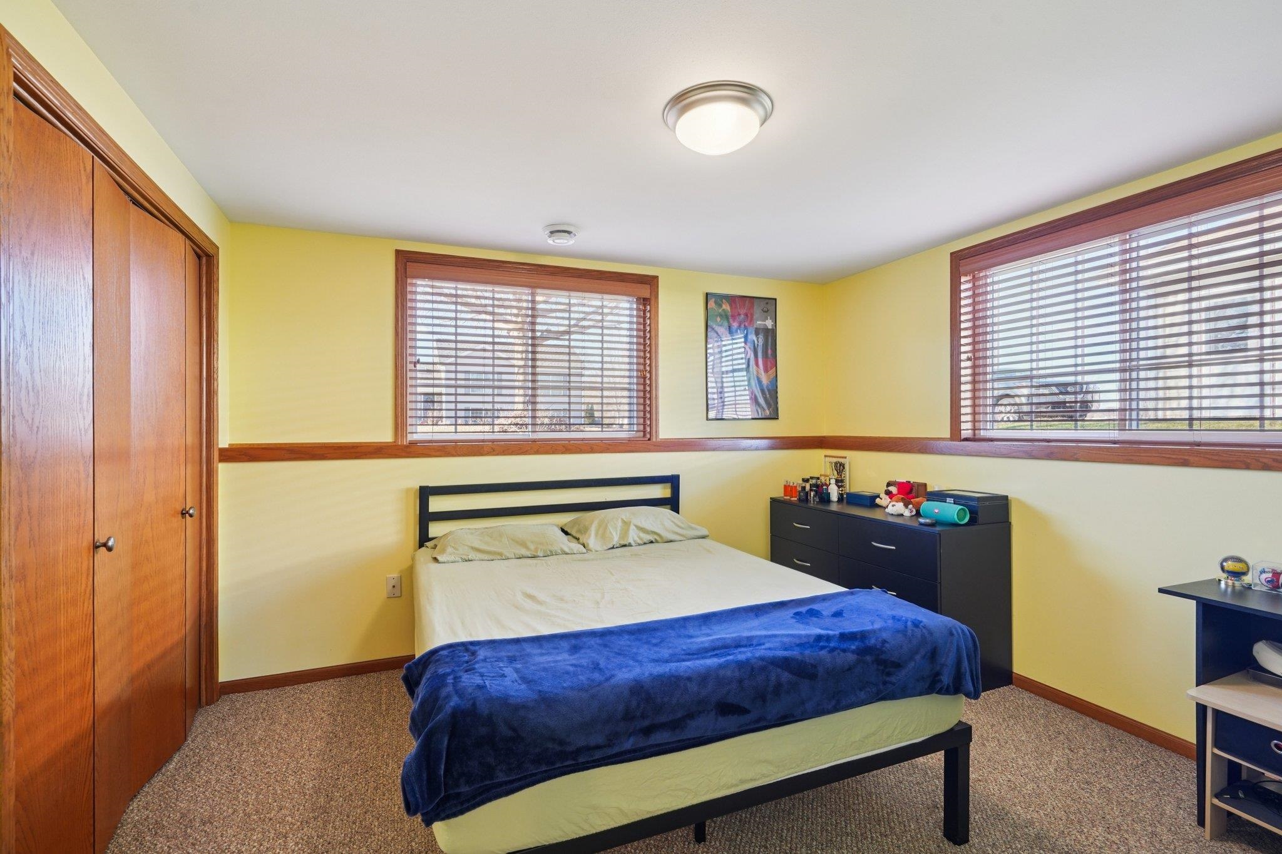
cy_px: 427
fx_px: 570
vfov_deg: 73.7
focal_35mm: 16
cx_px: 641
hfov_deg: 96.7
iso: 400
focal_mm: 16
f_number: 8
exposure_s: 1/20
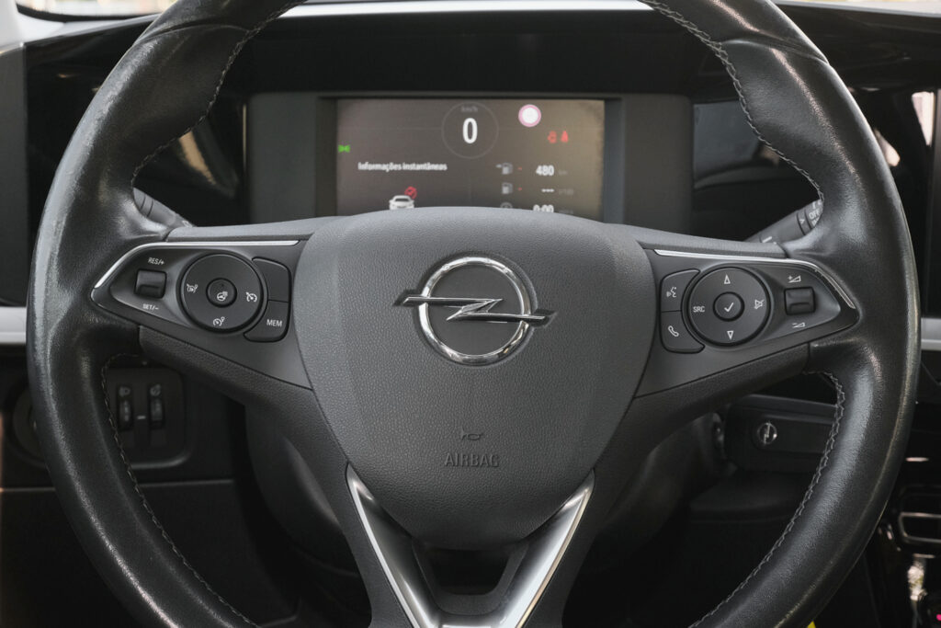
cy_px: 314
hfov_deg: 29.7
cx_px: 470
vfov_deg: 20.0
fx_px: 1778
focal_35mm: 68
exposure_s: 1/100
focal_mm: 45
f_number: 9
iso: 2000
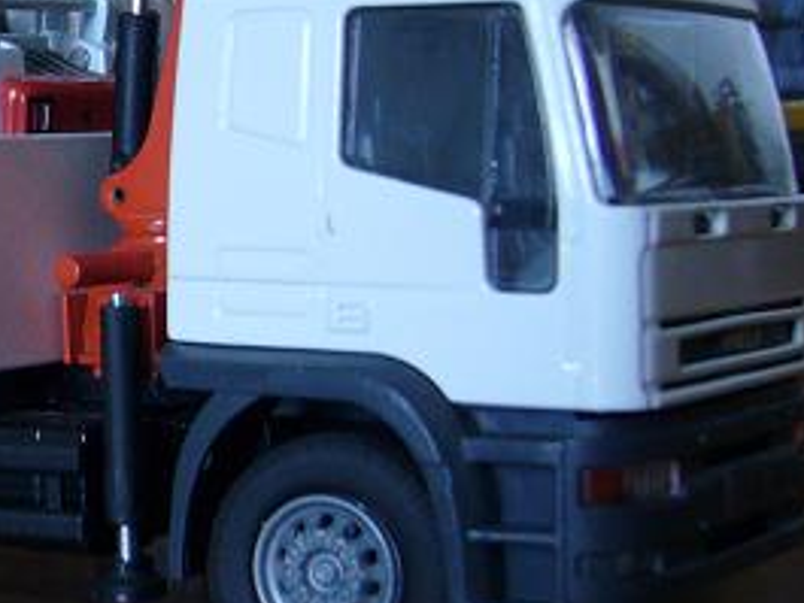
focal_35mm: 93
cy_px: 203
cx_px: -82
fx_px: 2161
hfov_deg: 20.1
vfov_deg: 15.9
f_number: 2.8
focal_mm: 5.8
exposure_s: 1/100
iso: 100
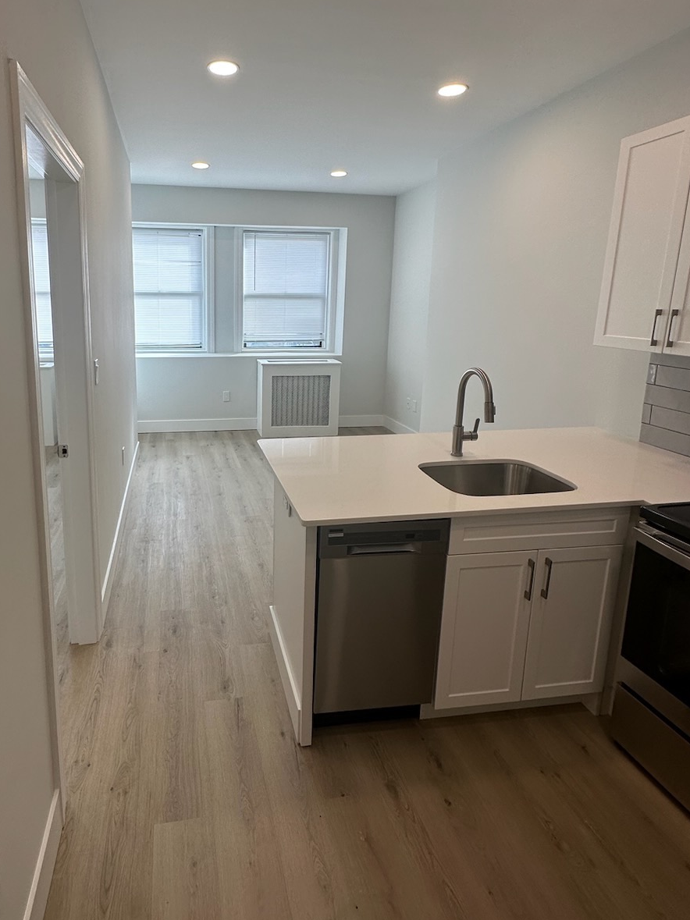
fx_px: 505
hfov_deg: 67.4
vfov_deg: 83.9
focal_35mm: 19
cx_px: 251
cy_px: 380
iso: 40
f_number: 2.2
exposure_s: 1/160
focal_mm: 2.22
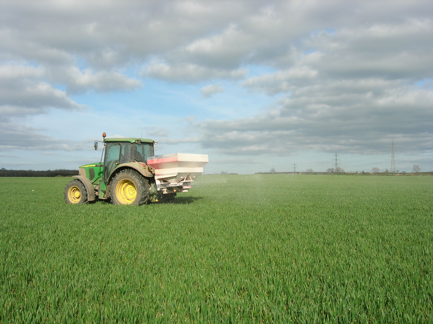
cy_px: 162
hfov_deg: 49.0
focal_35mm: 38
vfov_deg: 37.7
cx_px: 216
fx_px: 475
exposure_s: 1/595
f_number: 4.8
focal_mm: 7.8
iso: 64
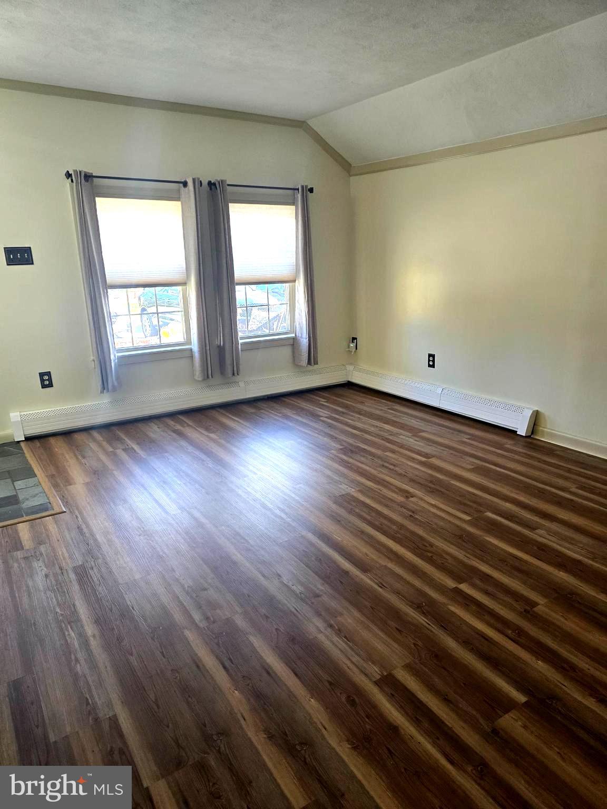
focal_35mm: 23
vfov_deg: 73.9
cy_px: 404
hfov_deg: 58.9
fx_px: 538
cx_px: 304
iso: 125
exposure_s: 1/120
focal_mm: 6.3
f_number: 1.7
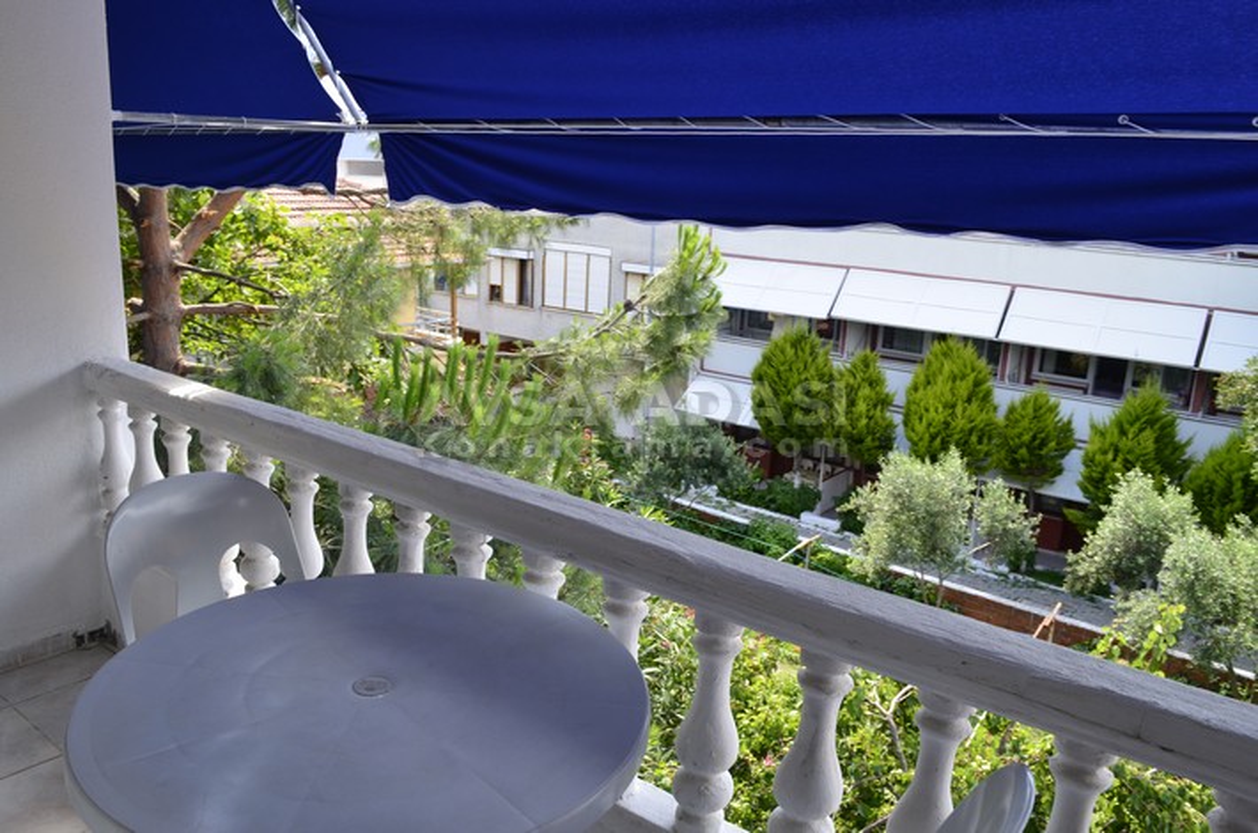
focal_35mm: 27
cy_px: 416
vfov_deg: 47.7
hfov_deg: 67.5
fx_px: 941
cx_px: 629
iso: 280
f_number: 9.5
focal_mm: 18
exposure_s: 1/60
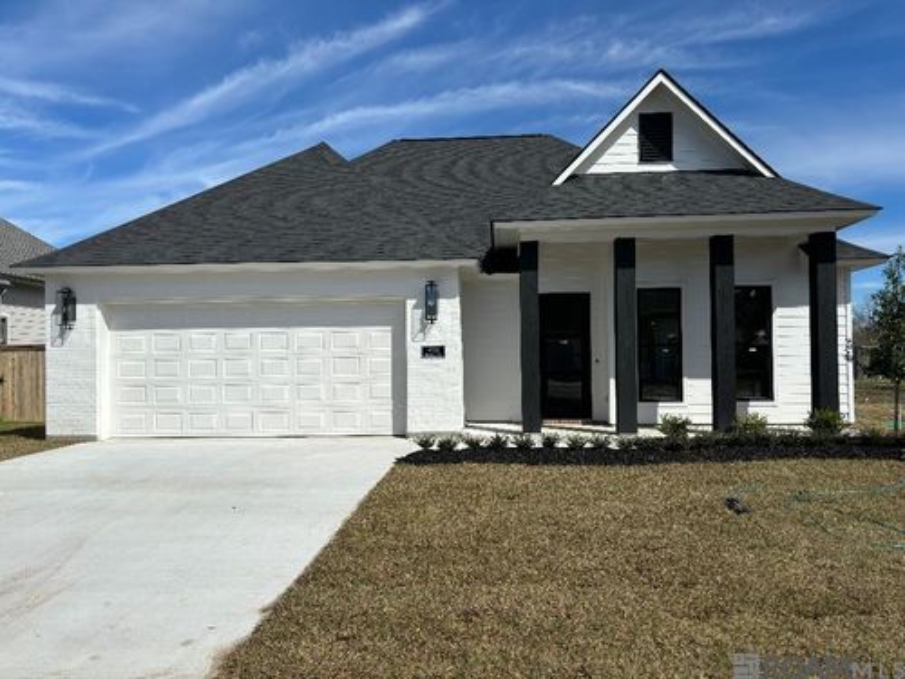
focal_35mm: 26
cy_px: 340
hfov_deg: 67.3
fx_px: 680
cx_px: 452
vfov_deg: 53.1
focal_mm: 5.96
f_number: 1.6
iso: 50
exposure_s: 1/5952
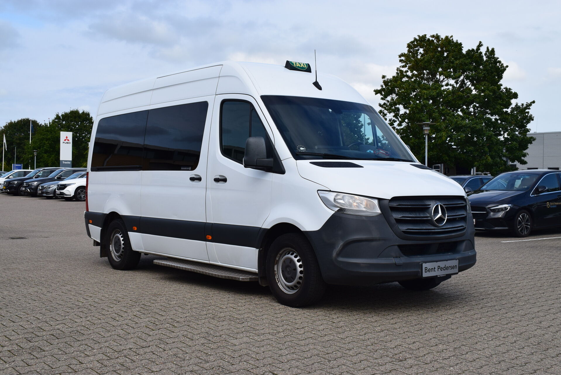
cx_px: 280
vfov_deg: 29.9
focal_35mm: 45
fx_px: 701
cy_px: 188
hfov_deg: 43.6
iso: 360
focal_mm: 30
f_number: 11
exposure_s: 1/500
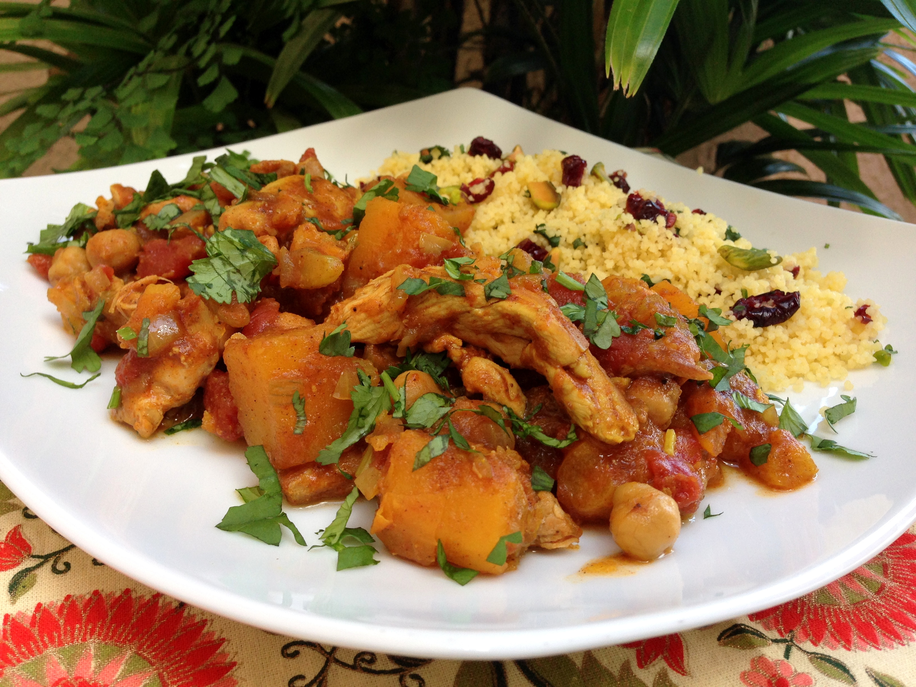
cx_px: 458
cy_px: 344
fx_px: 873
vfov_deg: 42.9
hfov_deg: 55.4
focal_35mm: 33
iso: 64
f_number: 2.4
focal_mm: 4.12
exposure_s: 1/120
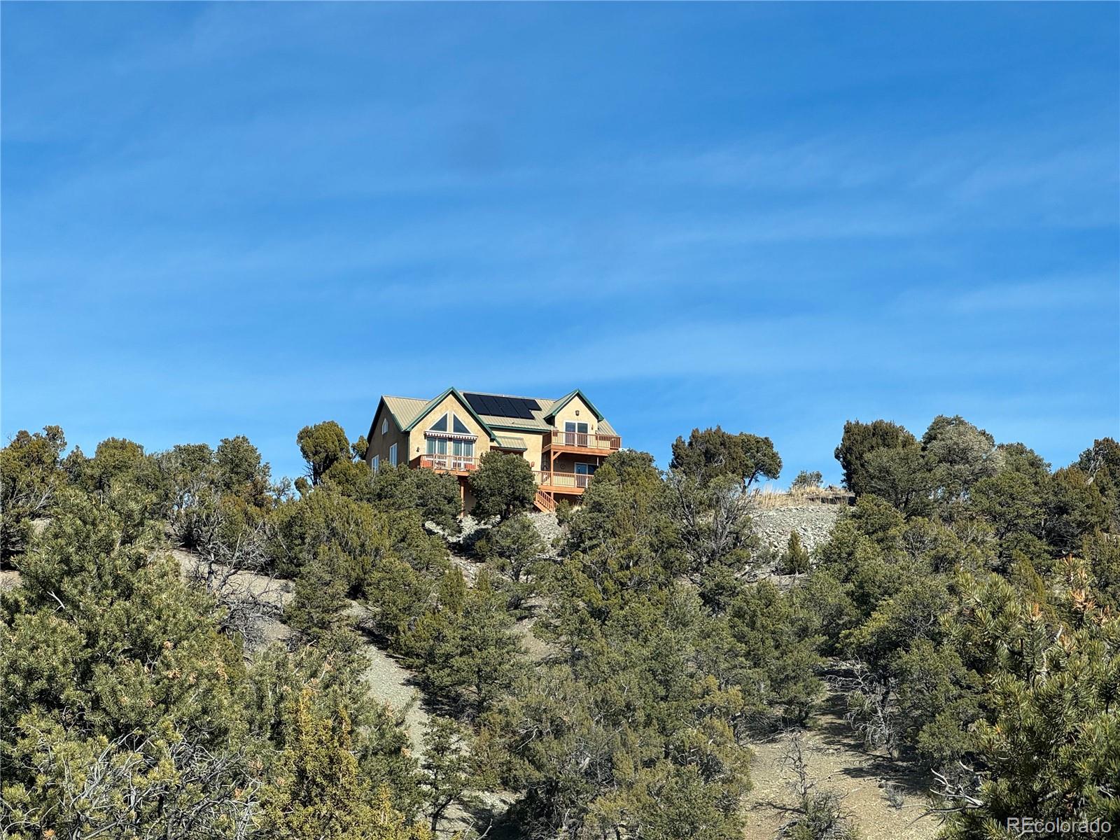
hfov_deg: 25.3
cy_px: 420
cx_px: 560
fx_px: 2491
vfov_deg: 19.1
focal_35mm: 77
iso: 25
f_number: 2.8
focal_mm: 9
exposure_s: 1/677
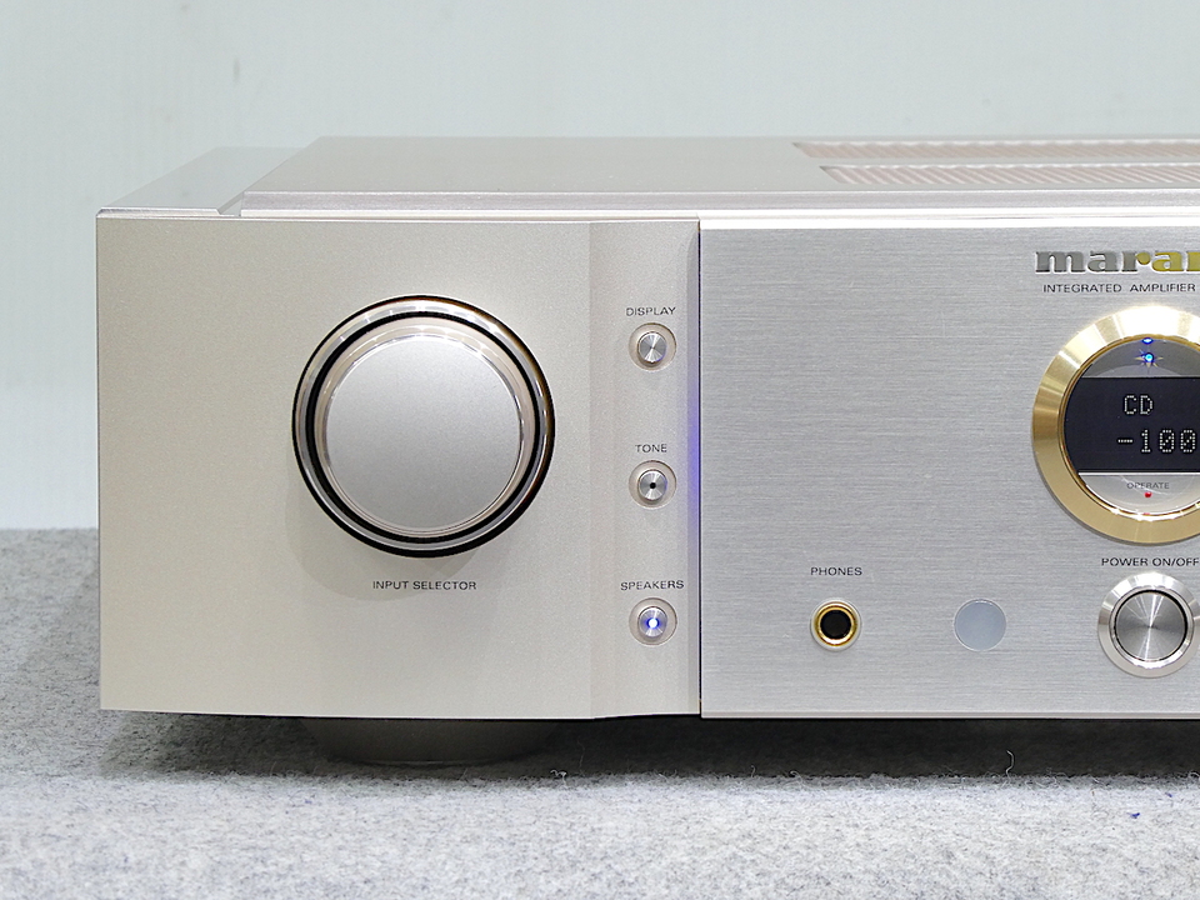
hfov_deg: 13.1
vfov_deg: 9.8
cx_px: 600
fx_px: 5235
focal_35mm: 151
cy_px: 450
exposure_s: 1/8
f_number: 5.4
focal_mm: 27.1
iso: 200
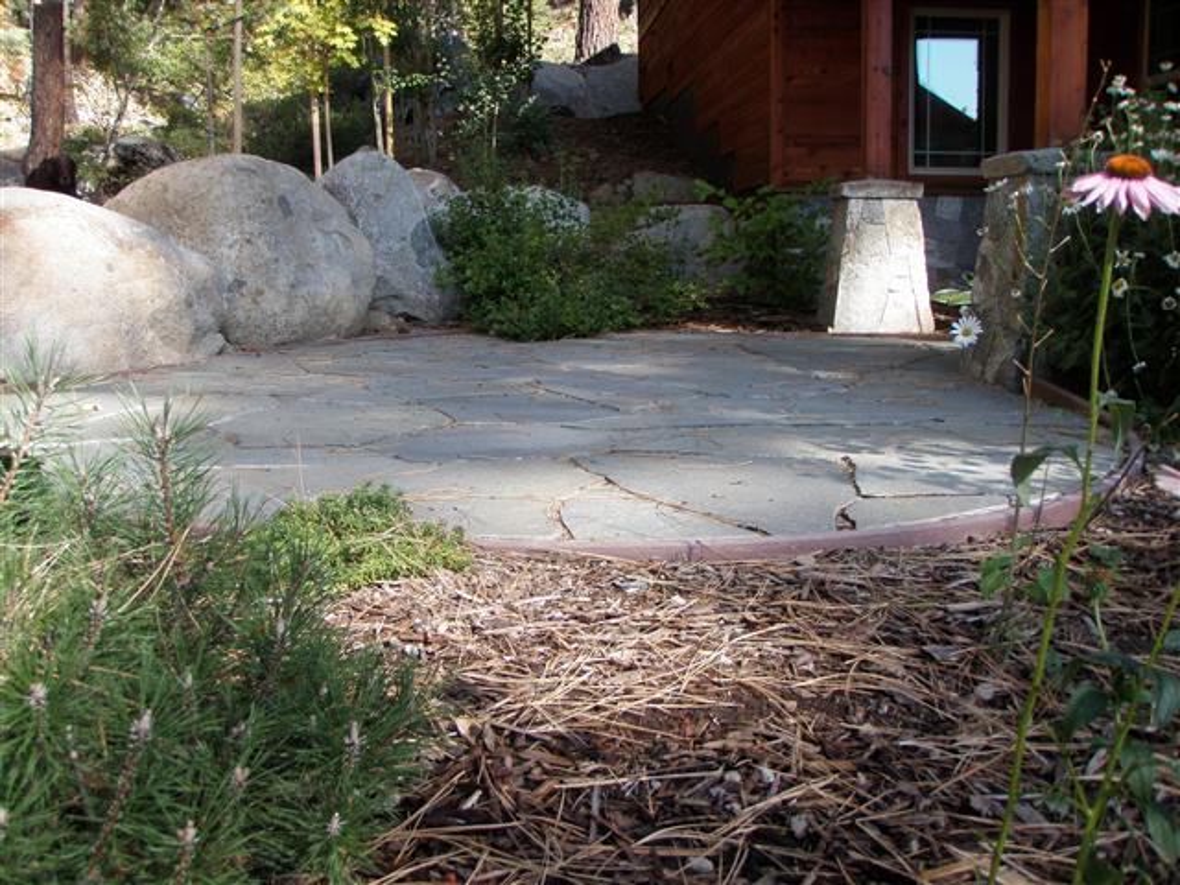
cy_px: 442
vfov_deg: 37.7
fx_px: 1295
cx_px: 590
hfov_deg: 49.0
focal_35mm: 38
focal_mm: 6.7
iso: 80
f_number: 3.5
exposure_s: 1/160
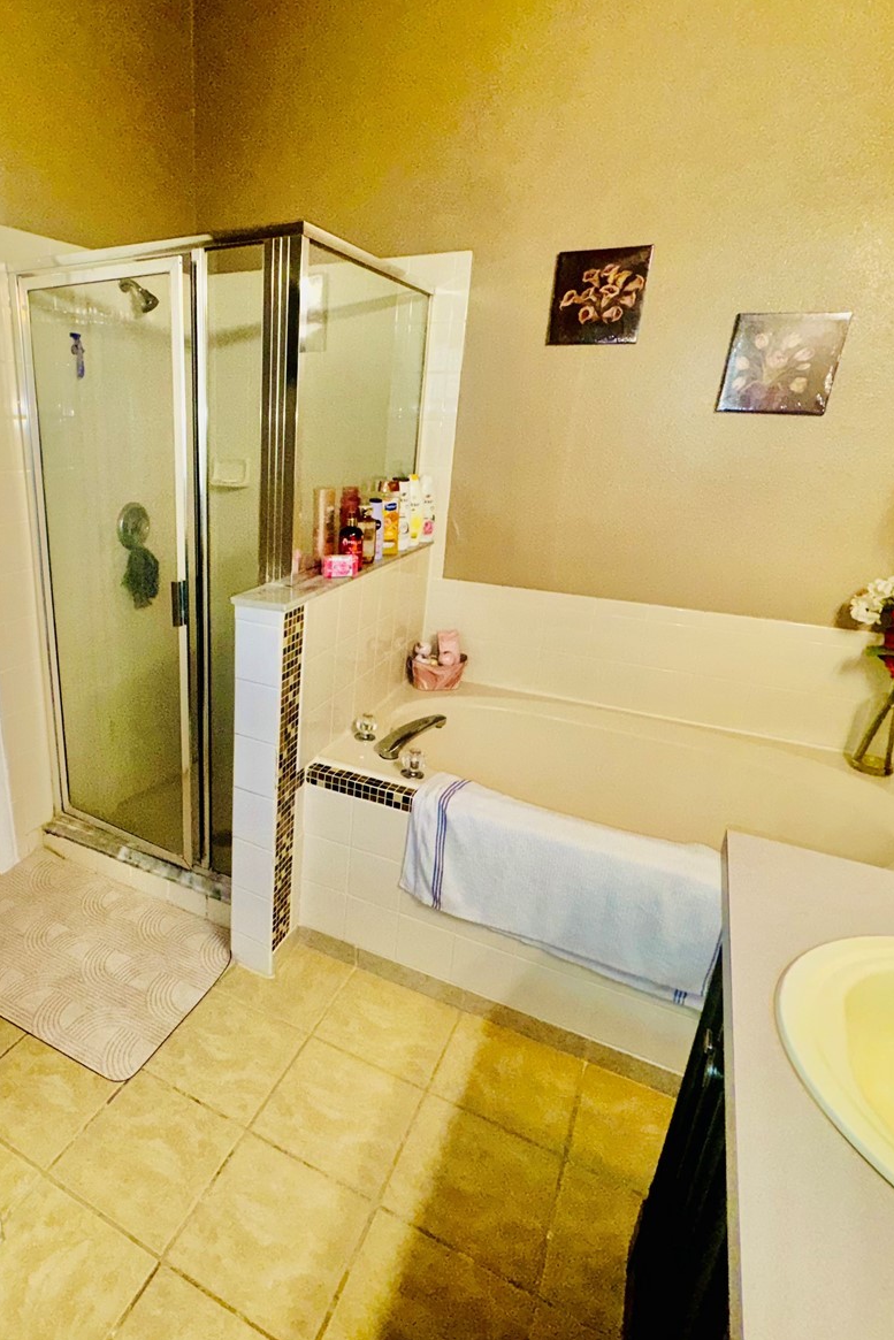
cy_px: 665
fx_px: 745
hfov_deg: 59.5
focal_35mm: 20
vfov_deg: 84.0
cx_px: 253
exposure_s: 1/60
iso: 100
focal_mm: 2.22
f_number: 2.2
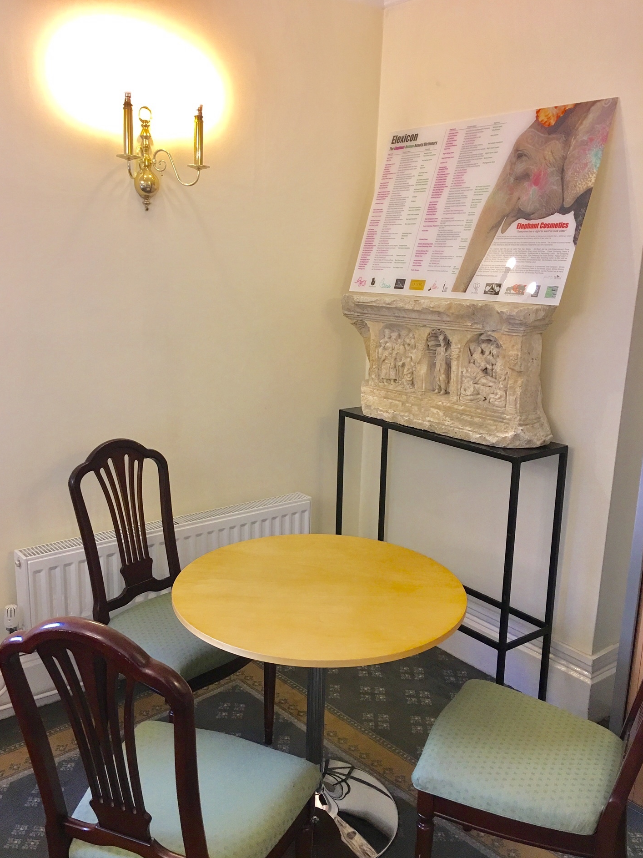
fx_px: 768
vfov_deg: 58.3
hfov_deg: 45.4
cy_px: 453
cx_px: 303
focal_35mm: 31
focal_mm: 4.15
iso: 64
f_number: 2.2
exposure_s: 1/17
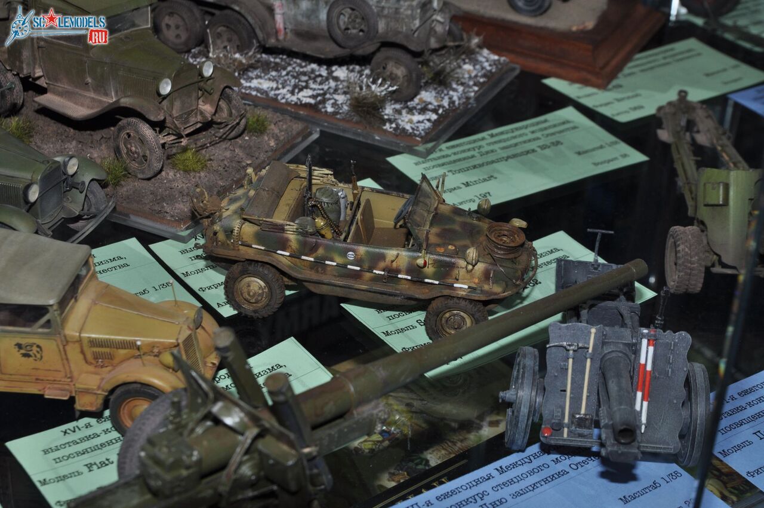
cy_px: 254
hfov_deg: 27.0
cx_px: 382
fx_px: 1590
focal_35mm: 75
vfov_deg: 18.1
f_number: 11
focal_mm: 50
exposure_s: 1/200
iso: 200
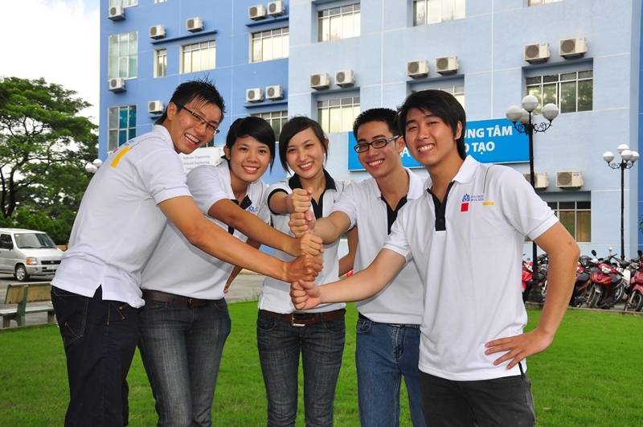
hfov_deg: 49.6
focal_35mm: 39
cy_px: 214
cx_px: 322
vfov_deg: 34.1
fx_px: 696
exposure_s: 1/200
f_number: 8
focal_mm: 26
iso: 200
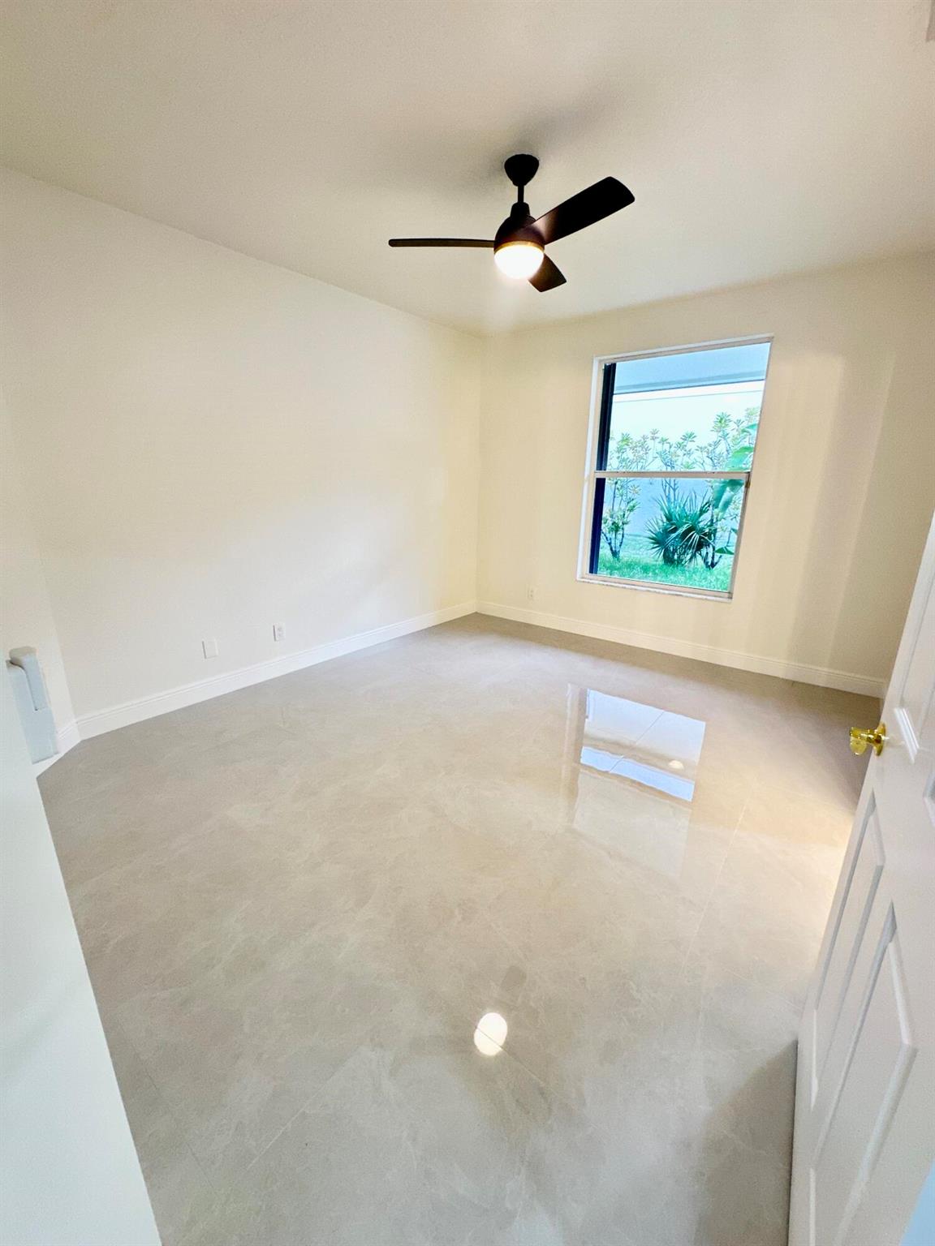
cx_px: 468
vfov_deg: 102.1
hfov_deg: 85.7
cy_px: 623
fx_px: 504
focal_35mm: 14
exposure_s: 1/60
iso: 500
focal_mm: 2.22
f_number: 2.2
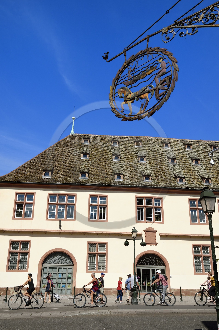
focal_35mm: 32
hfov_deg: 41.1
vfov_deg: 58.8
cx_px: 110
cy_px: 165
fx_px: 292
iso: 200
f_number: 16
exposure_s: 1/250
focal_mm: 32
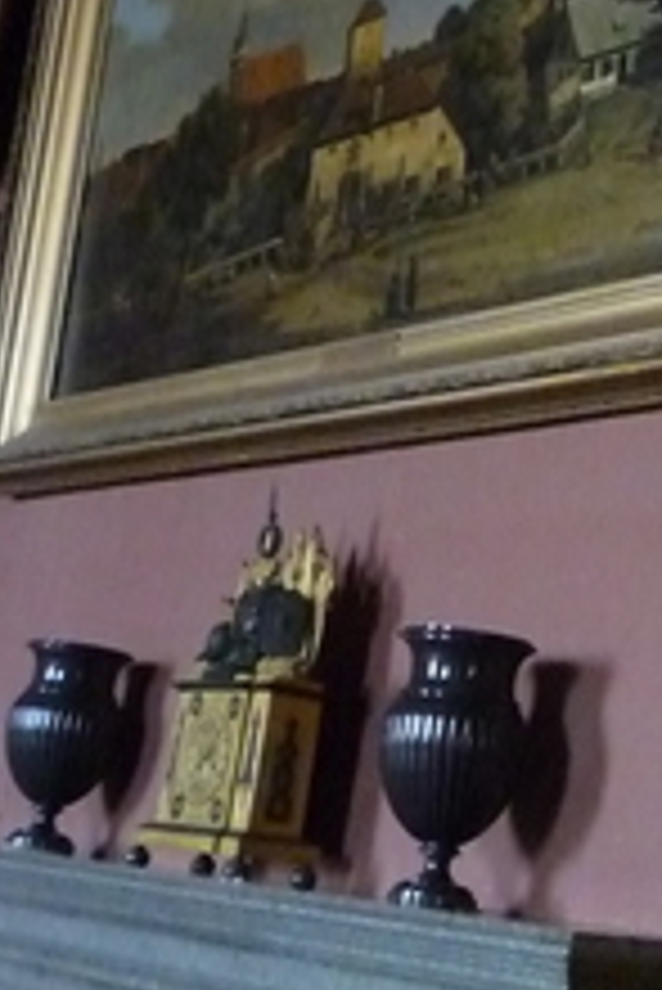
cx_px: 784
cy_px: 270
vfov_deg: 29.3
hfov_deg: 19.0
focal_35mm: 68
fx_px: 1873
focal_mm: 5.2
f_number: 3.3
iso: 1600
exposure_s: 1/80
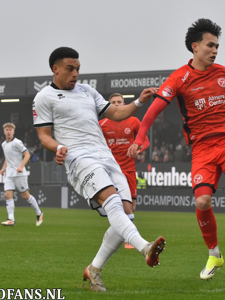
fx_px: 1620
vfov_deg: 10.6
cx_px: 183
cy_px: 149
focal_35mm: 187
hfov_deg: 7.9
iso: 1600
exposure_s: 1/1000
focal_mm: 86
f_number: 4
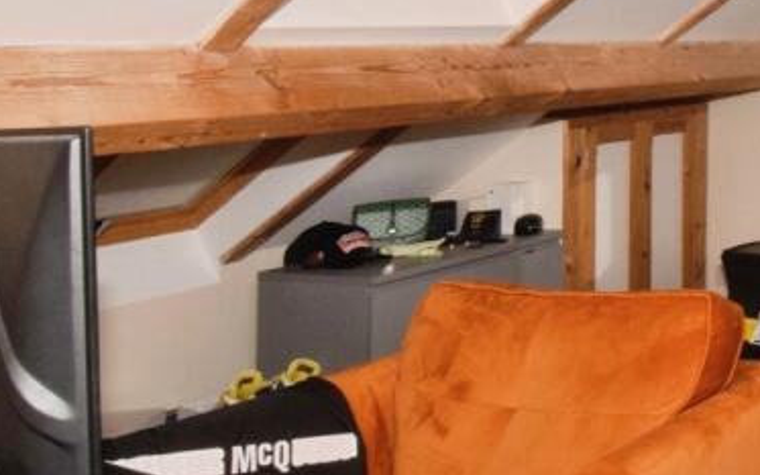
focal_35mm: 42
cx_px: 803
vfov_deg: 29.5
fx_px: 870
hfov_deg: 39.9
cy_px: 66
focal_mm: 10
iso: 1000
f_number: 18
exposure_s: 1/60
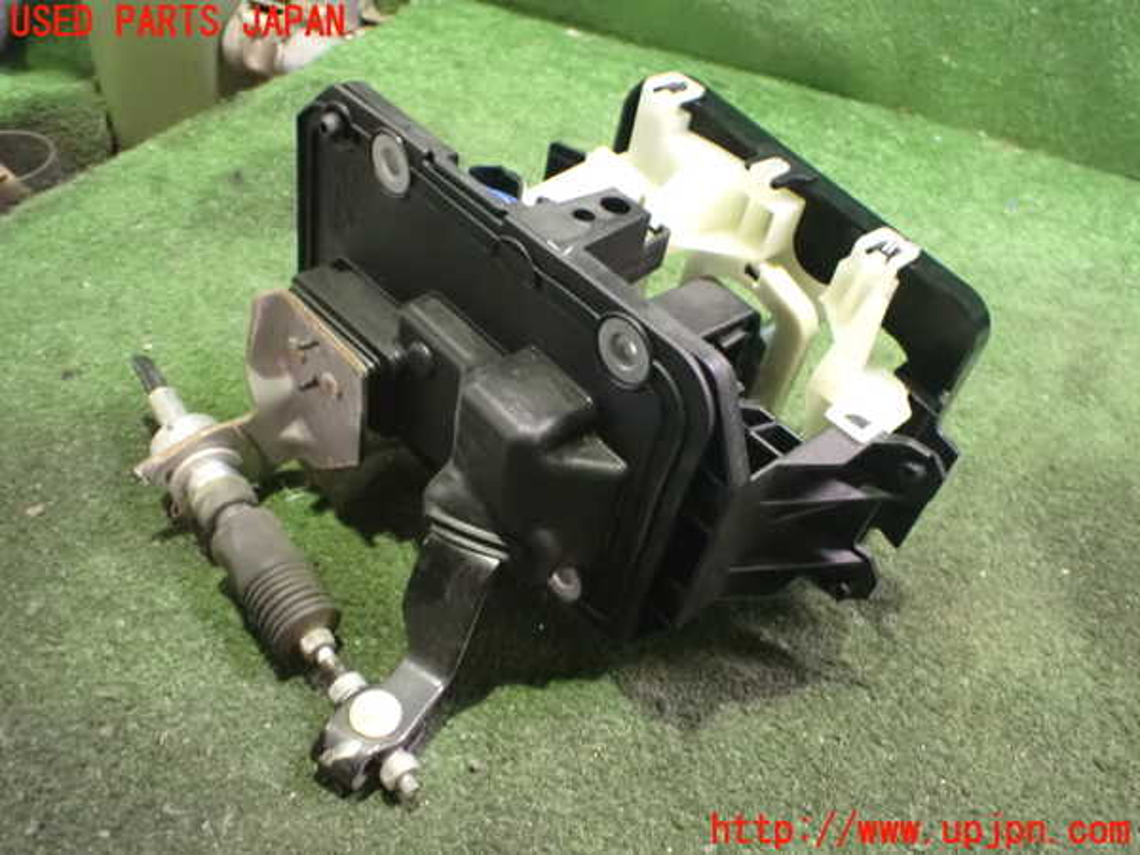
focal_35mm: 30
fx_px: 988
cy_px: 428
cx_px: 570
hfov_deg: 60.0
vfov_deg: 46.8
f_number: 2.3
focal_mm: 5.4
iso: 1600
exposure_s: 1/20
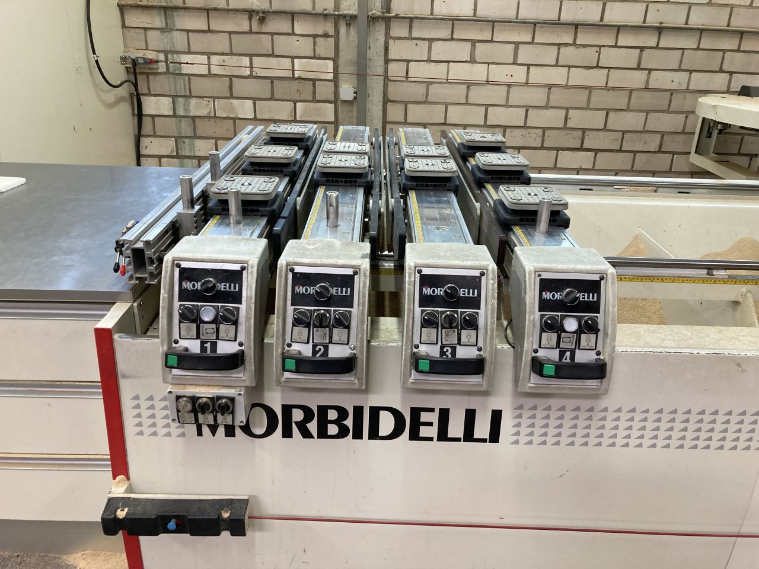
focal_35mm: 28
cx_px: 380
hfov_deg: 63.4
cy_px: 284
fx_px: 614
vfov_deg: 49.7
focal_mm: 3.99
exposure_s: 1/50
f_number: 1.8
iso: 80
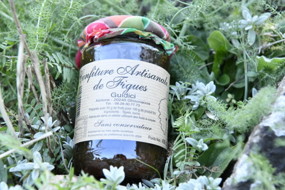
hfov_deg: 28.8
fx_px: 554
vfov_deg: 19.5
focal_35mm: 70
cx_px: 142
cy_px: 95
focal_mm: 70
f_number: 8
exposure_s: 1/250
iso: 12800
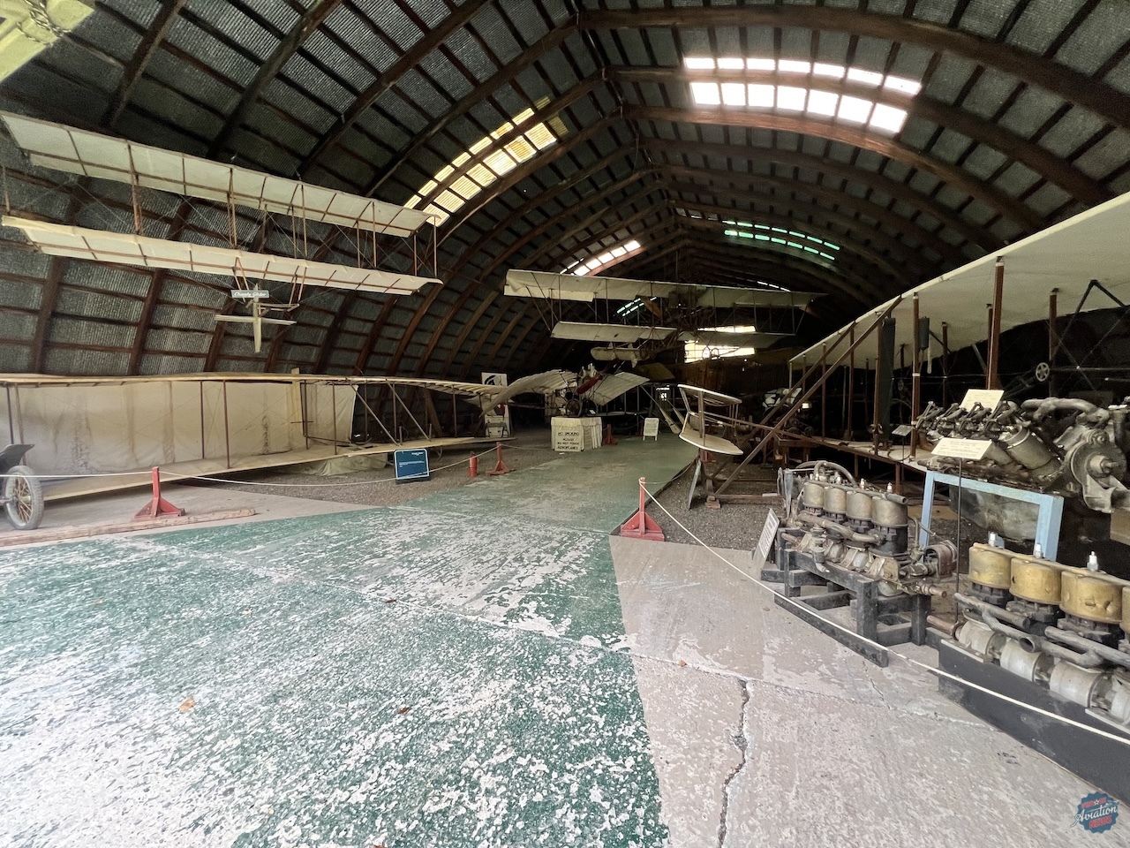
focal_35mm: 13
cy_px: 424
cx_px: 565
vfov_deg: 89.9
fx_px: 424
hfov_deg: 106.2
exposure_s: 1/96
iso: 250
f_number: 1.8
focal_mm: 1.57
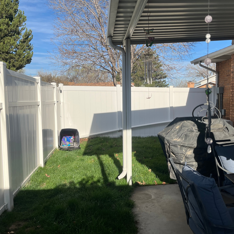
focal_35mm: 31
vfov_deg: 52.5
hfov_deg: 52.2
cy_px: 116
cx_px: 141
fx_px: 237
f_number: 1.6
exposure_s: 1/4310
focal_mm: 5.1
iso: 50
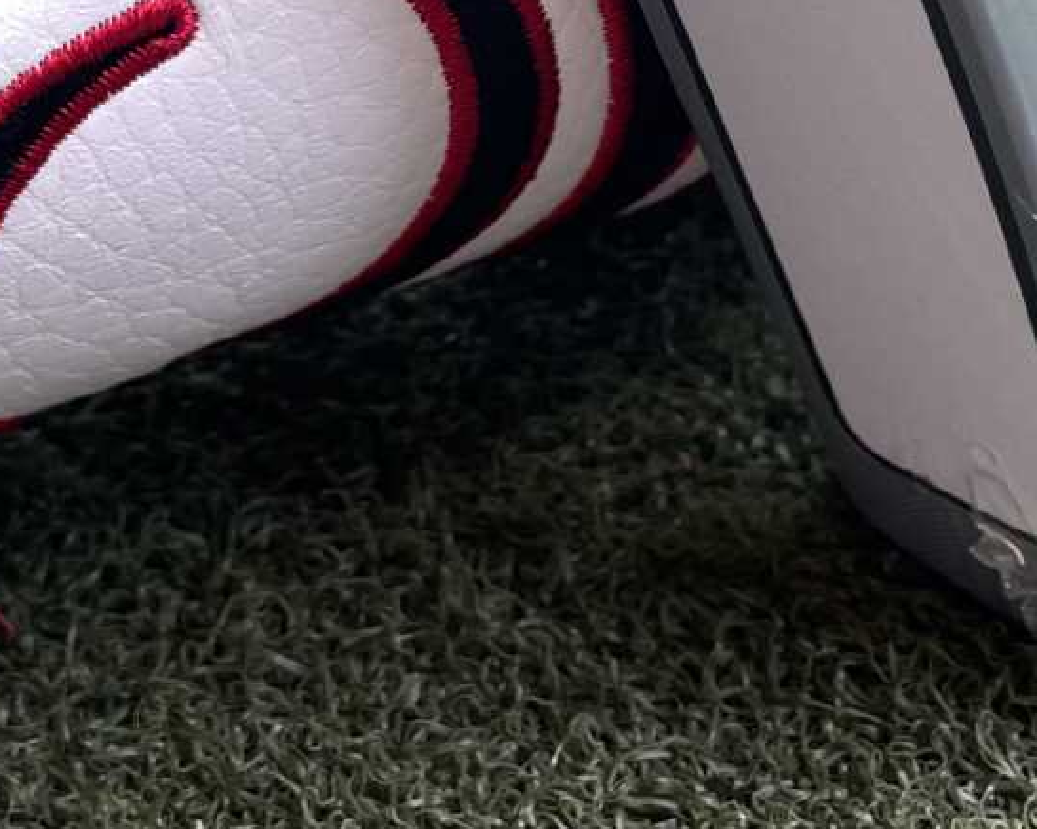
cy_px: -177
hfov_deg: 21.9
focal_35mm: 87
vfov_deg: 16.9
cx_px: 319
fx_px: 2670
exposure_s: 1/121
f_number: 1.6
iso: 32
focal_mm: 4.2
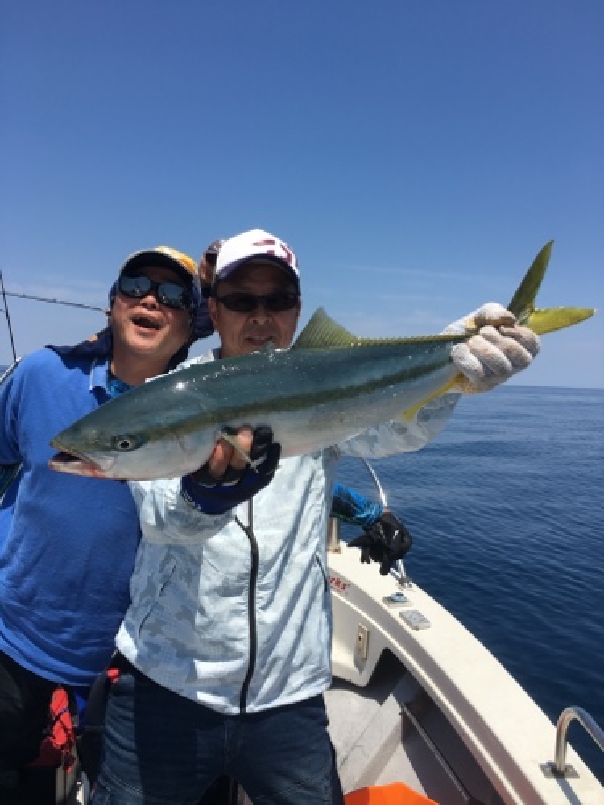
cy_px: 402
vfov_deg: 61.7
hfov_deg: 48.2
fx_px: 675
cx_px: 302
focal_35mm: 29
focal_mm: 4.15
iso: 25
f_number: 2.2
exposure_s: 1/2137
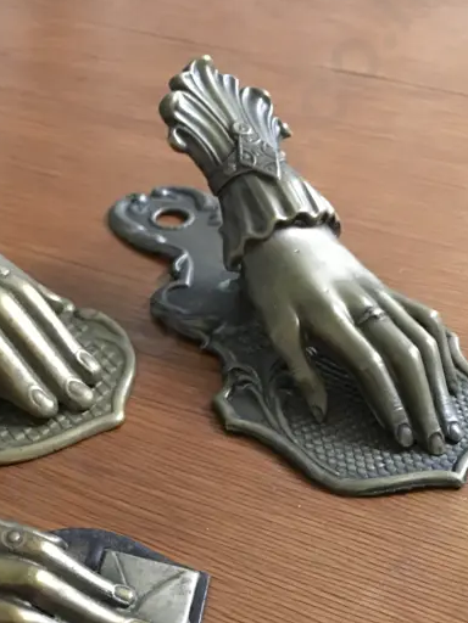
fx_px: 1046
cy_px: 444
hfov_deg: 24.7
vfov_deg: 32.8
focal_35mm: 58
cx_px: 67
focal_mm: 4.15
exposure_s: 1/17
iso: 250
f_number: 2.2
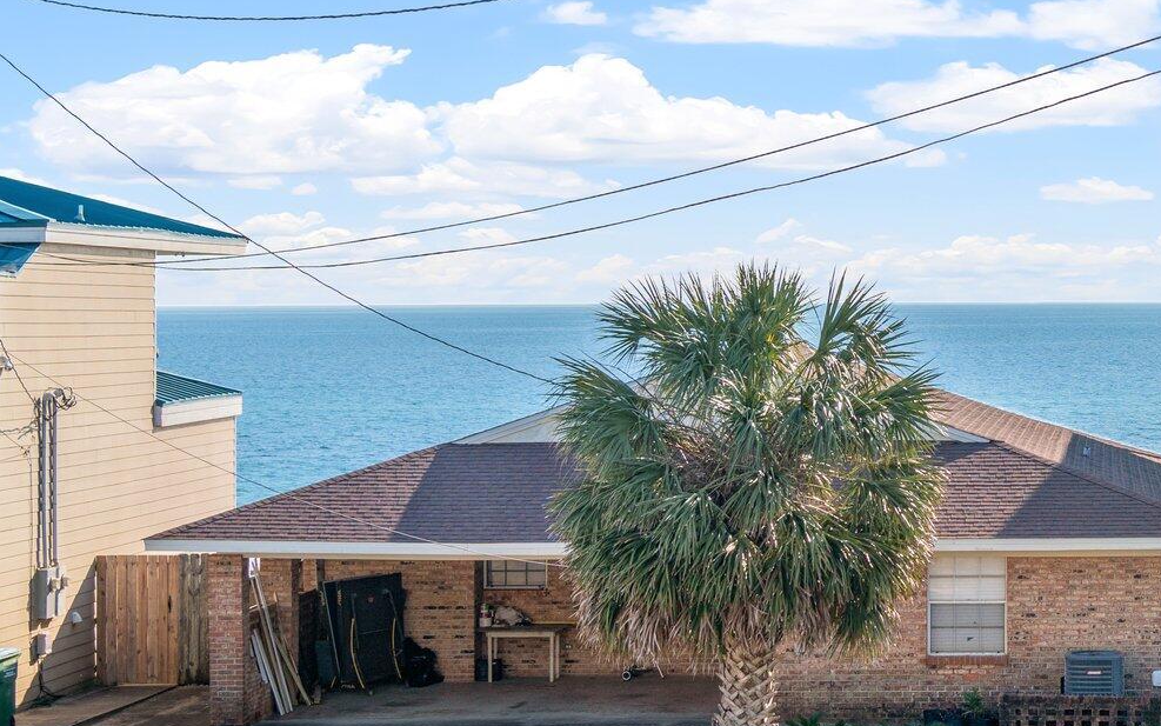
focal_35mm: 111
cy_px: 272
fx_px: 3514
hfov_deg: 18.3
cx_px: 1166
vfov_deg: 11.8
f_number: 8
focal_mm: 35
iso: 100
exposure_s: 1/200
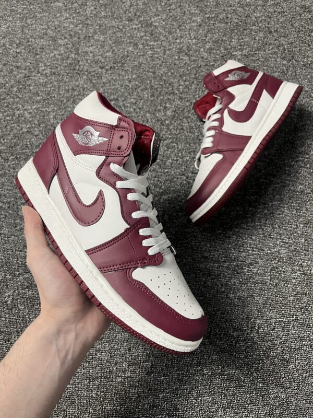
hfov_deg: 53.1
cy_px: 209
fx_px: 313
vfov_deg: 67.3
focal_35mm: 26
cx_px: 156
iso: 125
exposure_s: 1/100
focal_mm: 5.1
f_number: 1.6
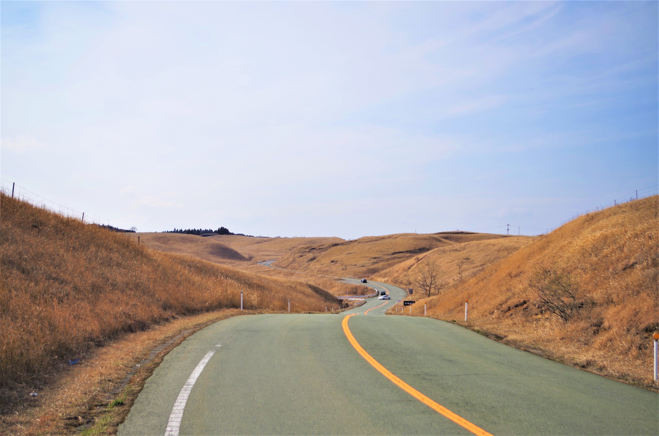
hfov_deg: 46.5
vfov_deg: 31.8
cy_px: 218
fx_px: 767
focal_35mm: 42
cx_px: 330
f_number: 4.5
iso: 100
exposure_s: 1/1600
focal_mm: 28
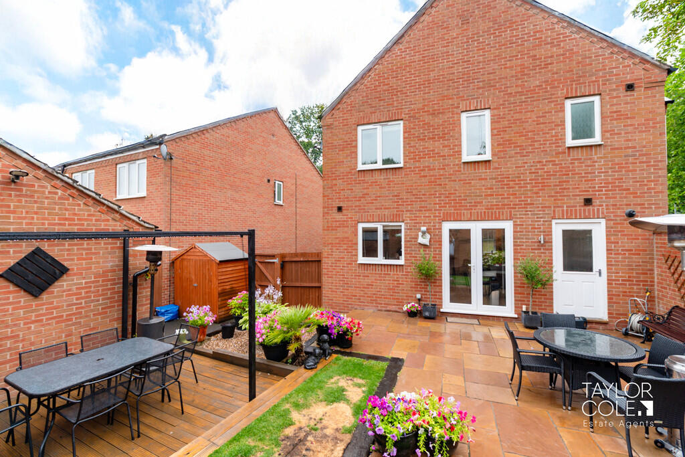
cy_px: 228
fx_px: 285
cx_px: 342
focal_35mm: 15
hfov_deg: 100.4
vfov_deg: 77.3
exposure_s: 1/125
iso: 160
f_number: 4.5
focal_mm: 10
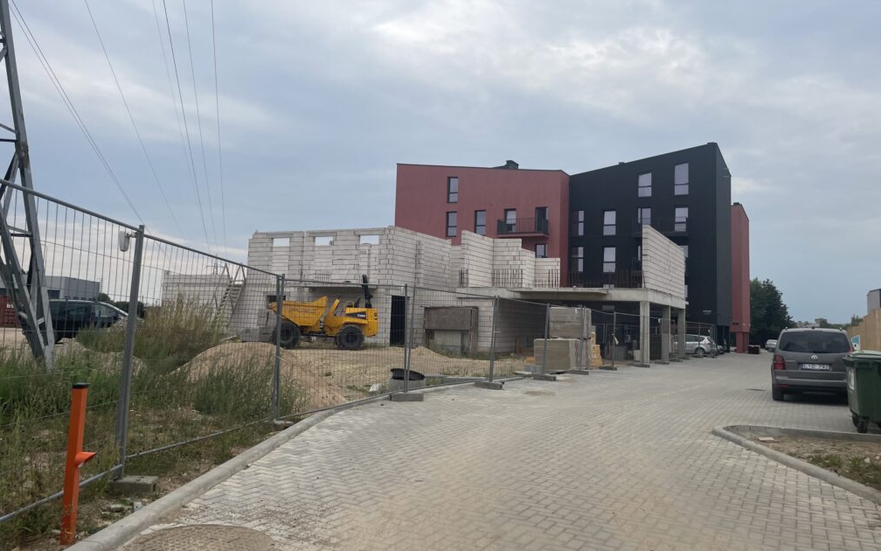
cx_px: 446
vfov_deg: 44.5
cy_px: 259
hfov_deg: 66.5
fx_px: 672
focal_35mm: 28
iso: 32
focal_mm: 4.2
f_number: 1.6
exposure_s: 1/3300
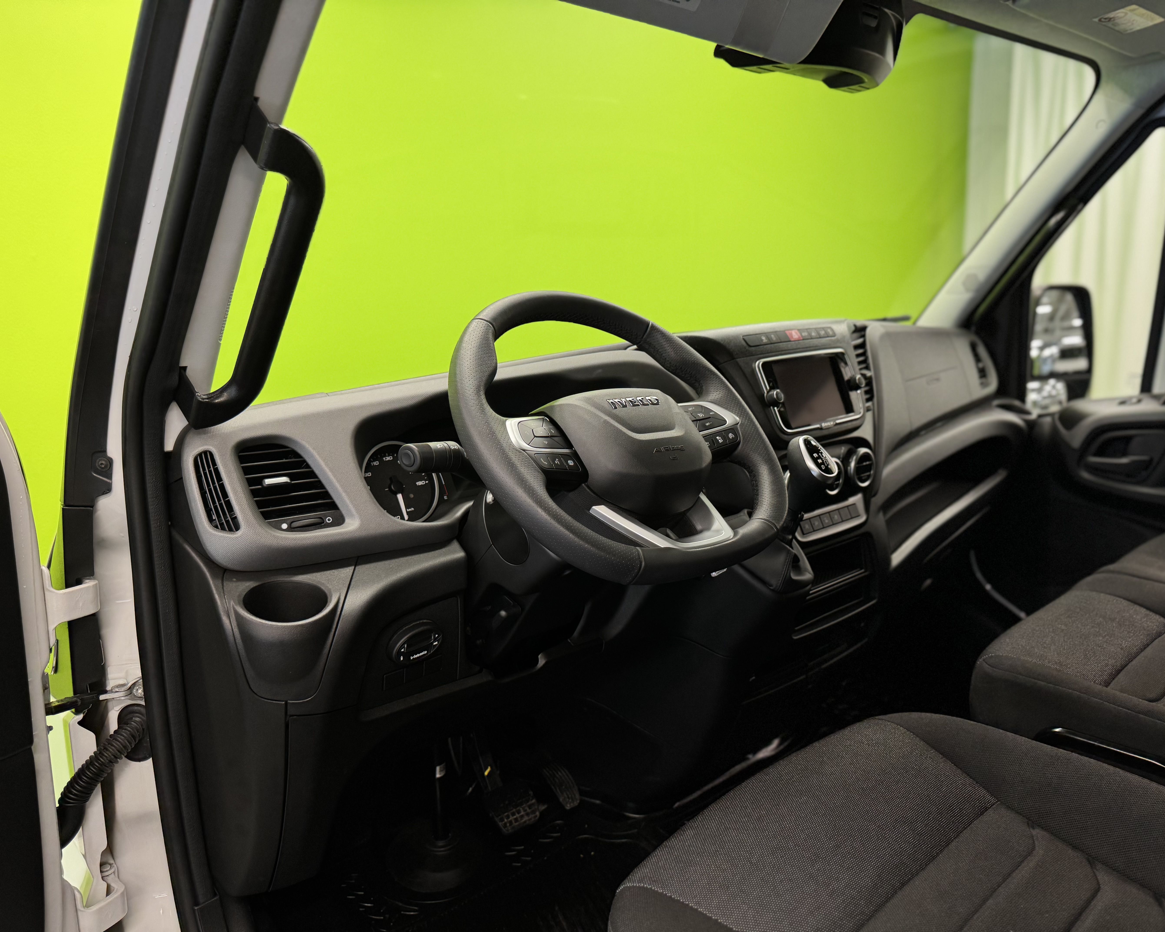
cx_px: 621
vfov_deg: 56.8
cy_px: 466
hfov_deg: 68.0
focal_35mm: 25
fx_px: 862
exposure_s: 1/100
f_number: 1.78
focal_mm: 6.76
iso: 125
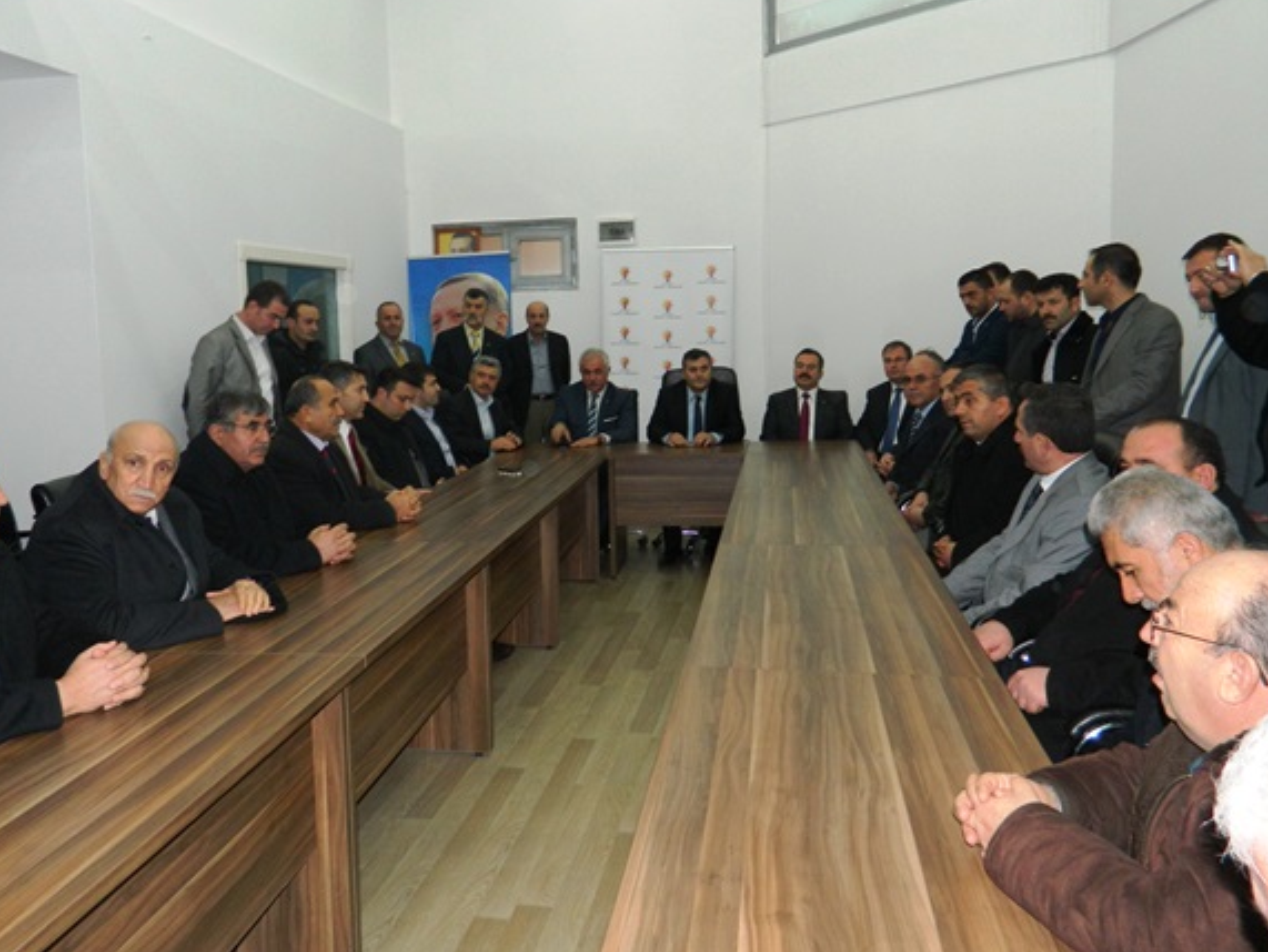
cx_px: 577
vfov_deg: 49.7
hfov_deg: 63.3
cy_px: 428
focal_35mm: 28
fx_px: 1026
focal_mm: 4.5
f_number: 3.1
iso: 220
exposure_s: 1/30
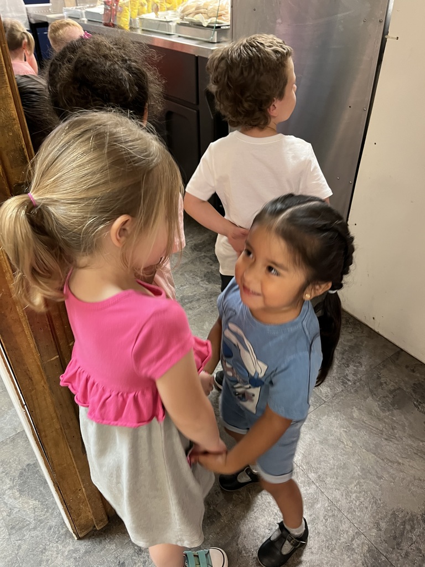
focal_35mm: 26
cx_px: 212
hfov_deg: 53.1
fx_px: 426
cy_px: 284
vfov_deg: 67.3
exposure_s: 1/43
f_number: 1.6
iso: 250
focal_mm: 5.1
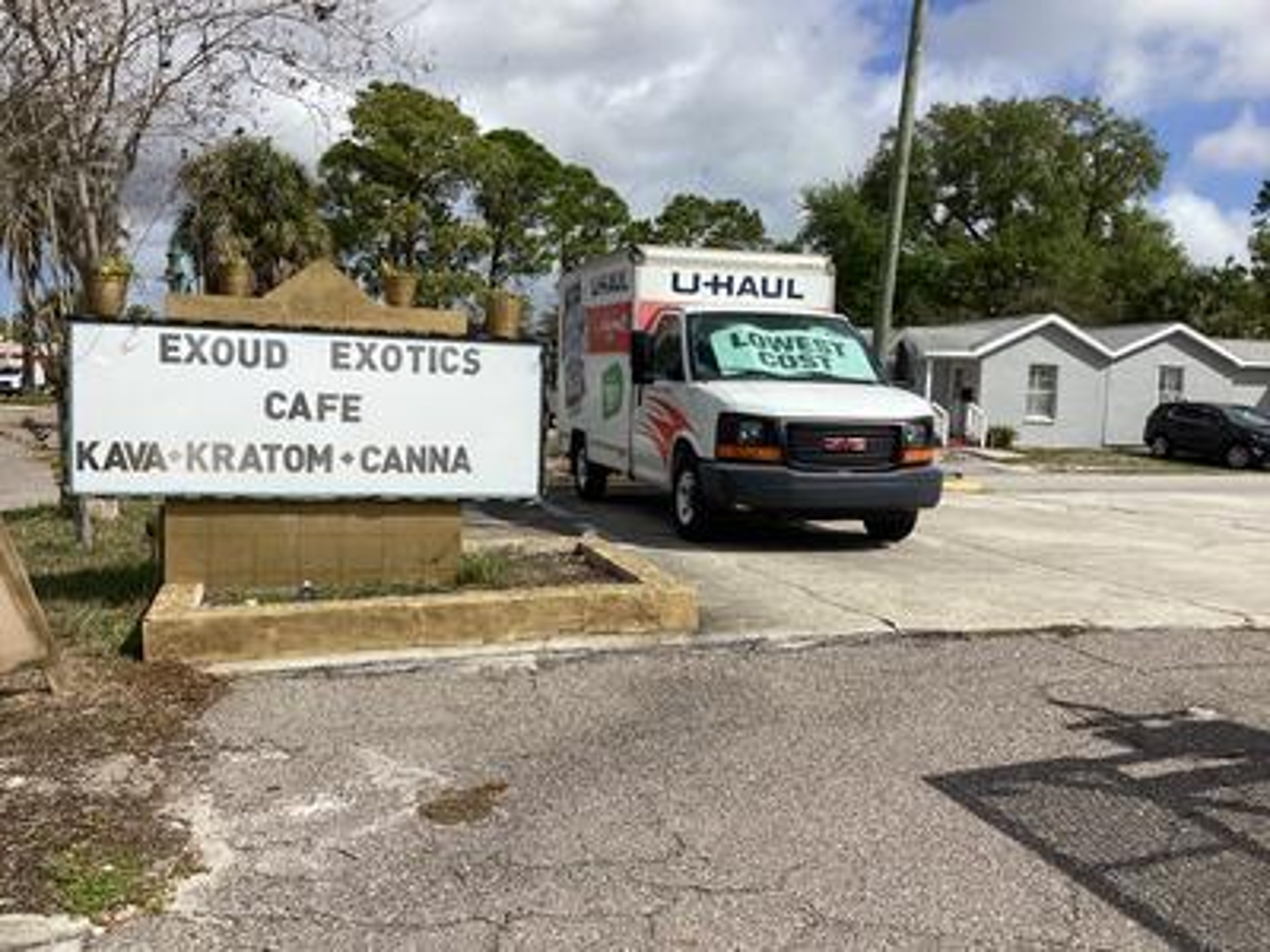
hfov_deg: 58.4
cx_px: 635
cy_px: 476
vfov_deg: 45.4
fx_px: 1137
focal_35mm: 31
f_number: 2.4
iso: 25
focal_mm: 3.3
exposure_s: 1/2551
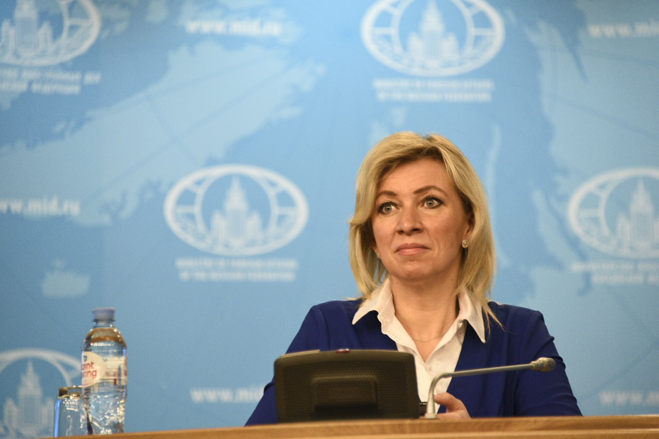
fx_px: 5491
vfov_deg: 4.6
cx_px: 330
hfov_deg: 6.9
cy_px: 220
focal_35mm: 300
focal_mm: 300
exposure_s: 1/125
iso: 5000
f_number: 5.6
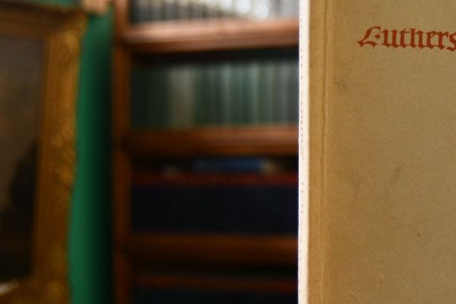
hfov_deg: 27.0
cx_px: 472
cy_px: 172
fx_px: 886
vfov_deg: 19.4
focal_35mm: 70
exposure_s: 1/125
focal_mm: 19
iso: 800
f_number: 3.5
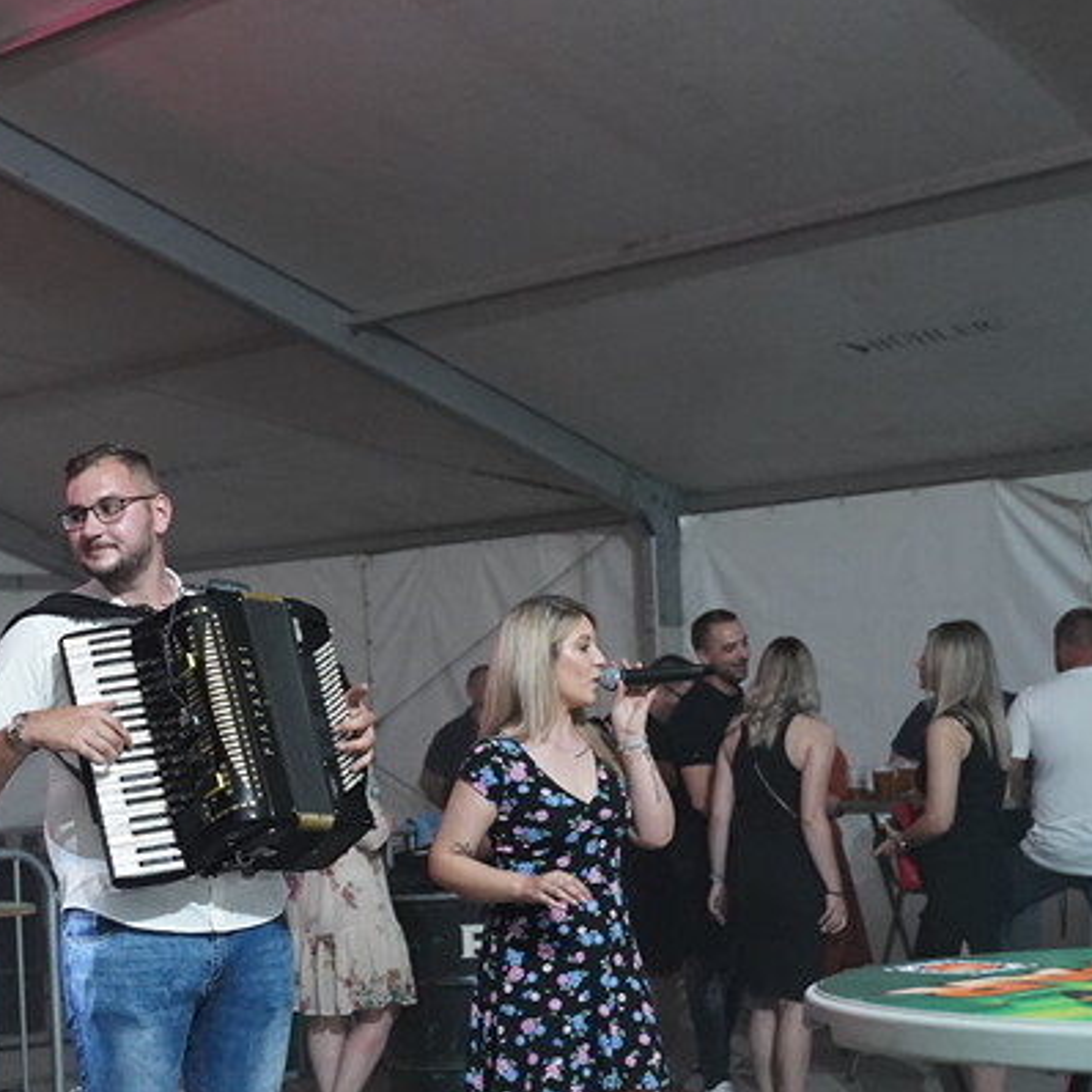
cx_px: 134
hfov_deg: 24.1
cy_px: 871
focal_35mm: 70
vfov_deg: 24.3
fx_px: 2498
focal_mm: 32
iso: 4000
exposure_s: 1/80
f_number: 2.8
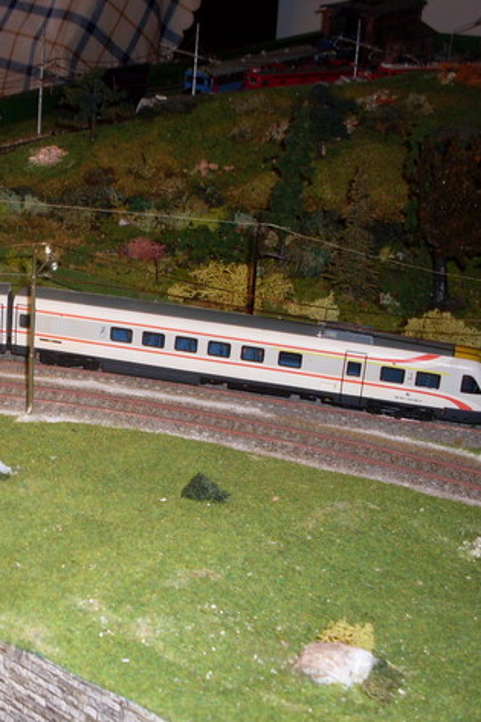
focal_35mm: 69
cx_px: 21
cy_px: 363
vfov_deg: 29.3
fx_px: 1384
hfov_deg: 19.3
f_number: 3.1
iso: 100
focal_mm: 8.1
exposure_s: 1/45
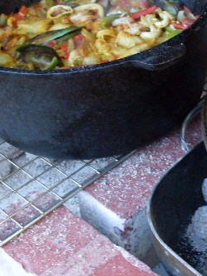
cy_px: 112
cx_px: 232
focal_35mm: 83
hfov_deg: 17.2
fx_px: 662
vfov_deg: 23.5
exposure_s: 1/45
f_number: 2.8
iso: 160
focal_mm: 6.3
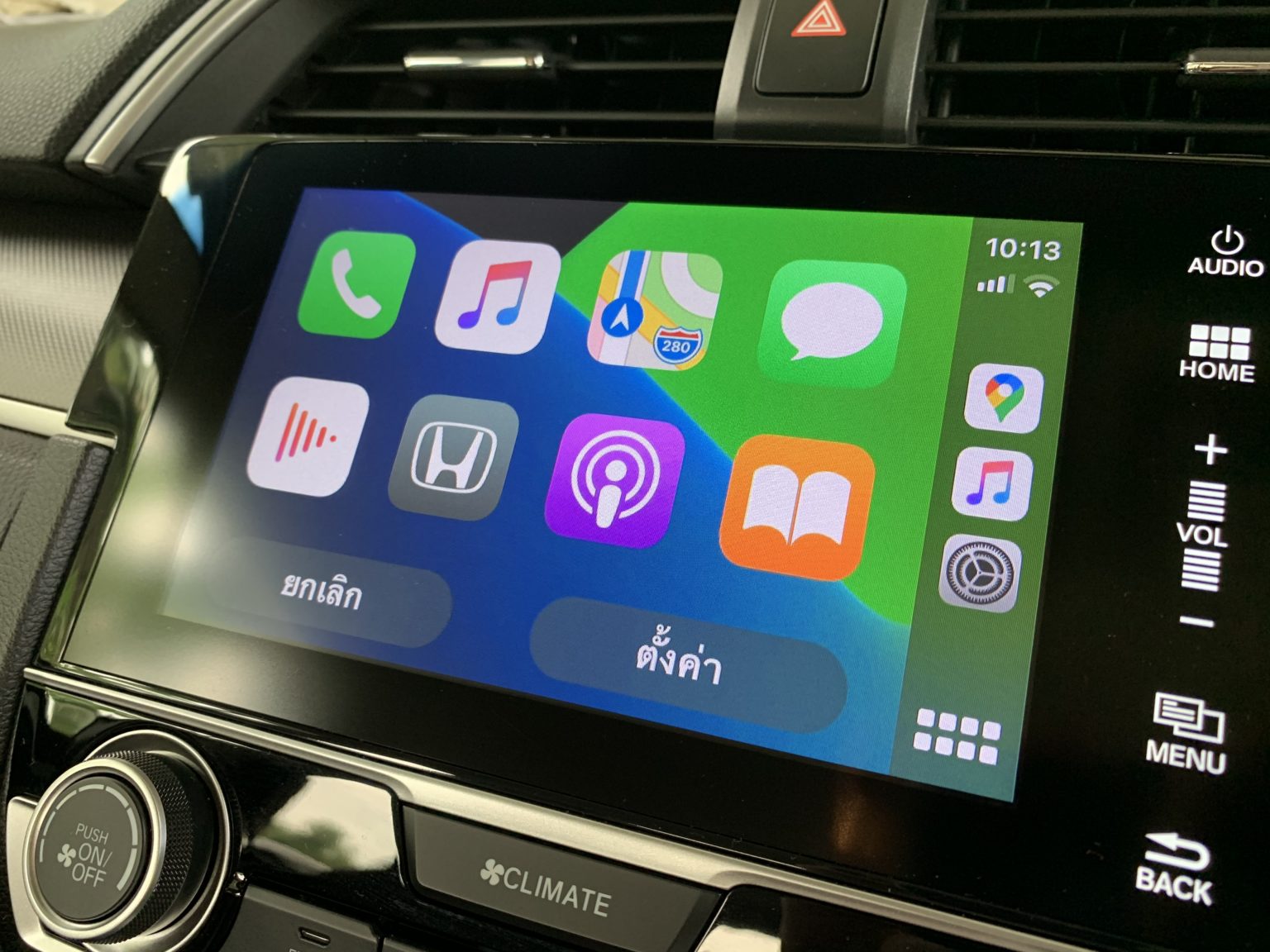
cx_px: 635
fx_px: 954
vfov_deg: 53.1
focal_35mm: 26
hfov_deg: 67.3
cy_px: 476
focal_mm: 4.25
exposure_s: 1/60
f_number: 1.8
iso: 125
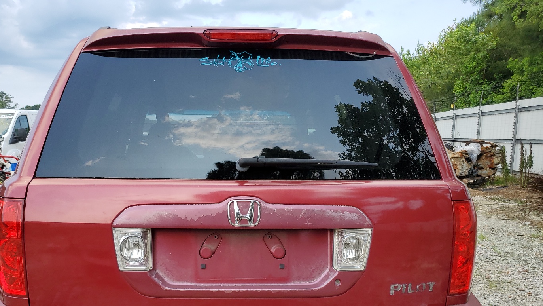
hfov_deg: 59.2
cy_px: 231
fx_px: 475
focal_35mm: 33
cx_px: 229
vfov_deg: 34.9
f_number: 1.5
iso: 50
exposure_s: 1/588
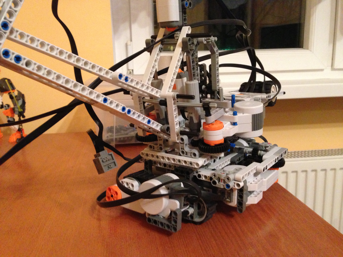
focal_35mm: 33
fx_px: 327
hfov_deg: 55.4
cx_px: 172
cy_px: 128
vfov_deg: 42.9
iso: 640
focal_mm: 4.13
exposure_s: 1/15
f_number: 2.4
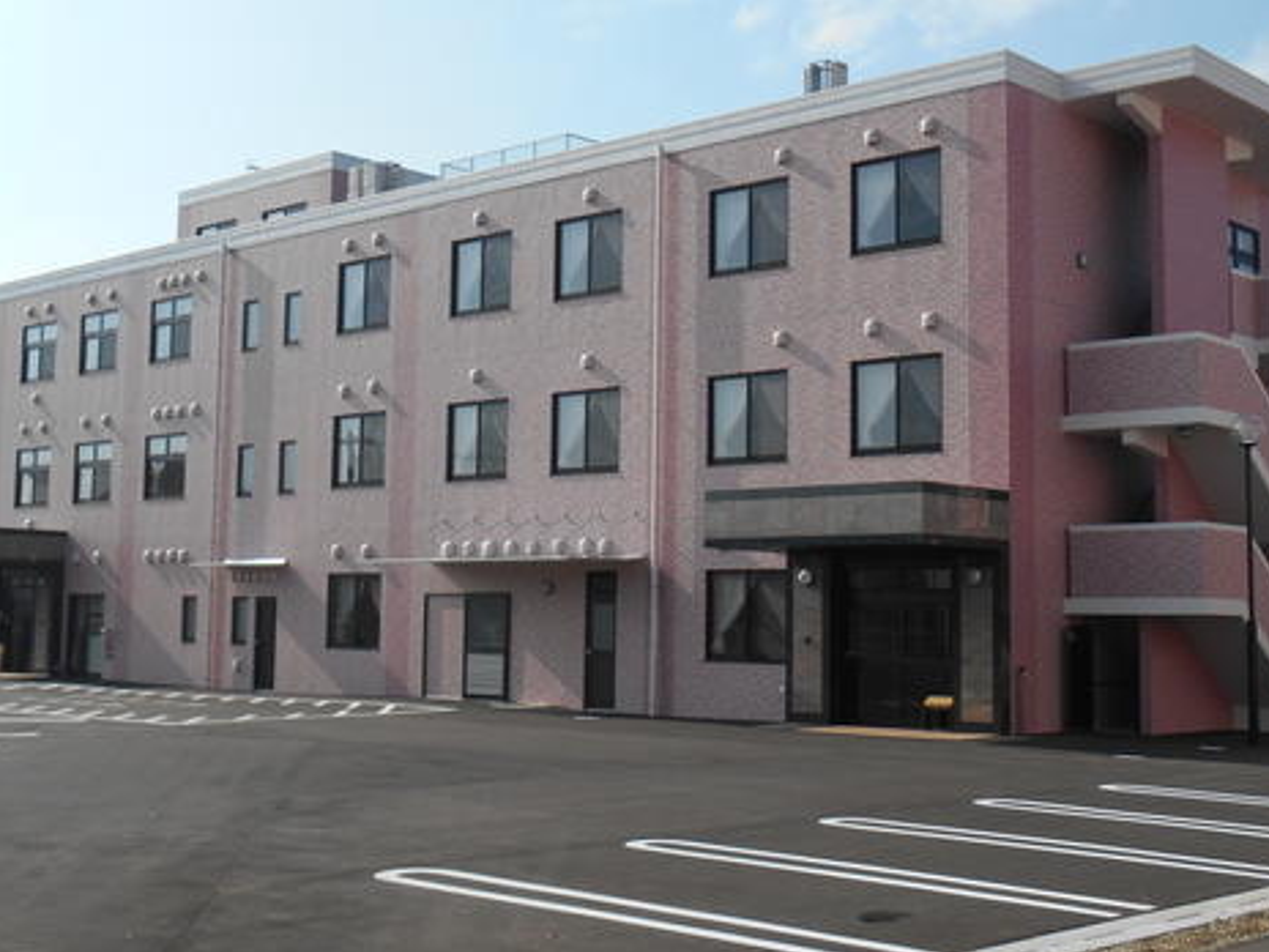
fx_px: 1943
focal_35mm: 53
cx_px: 593
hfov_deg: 36.2
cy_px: 438
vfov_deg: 27.5
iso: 80
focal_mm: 7.2
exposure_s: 1/1000
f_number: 3.9
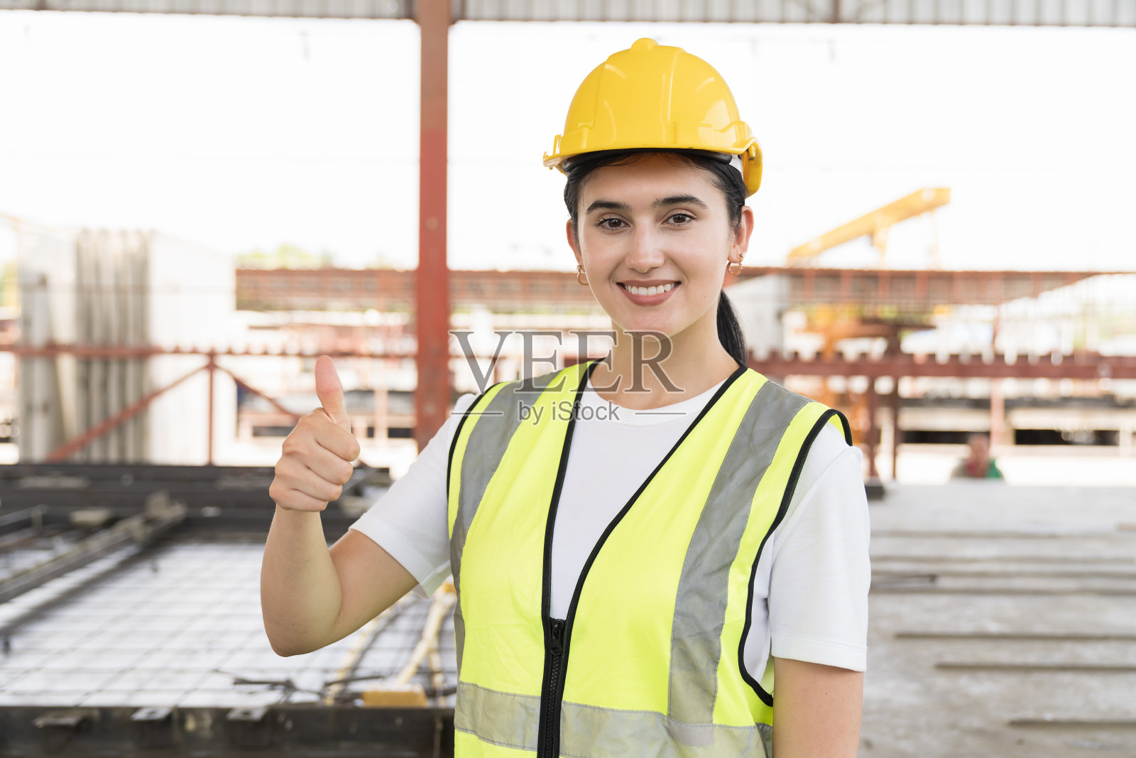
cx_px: 568
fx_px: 1231
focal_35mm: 39
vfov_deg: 34.2
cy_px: 379
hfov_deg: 49.5
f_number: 3.2
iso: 200
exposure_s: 1/320
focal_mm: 39
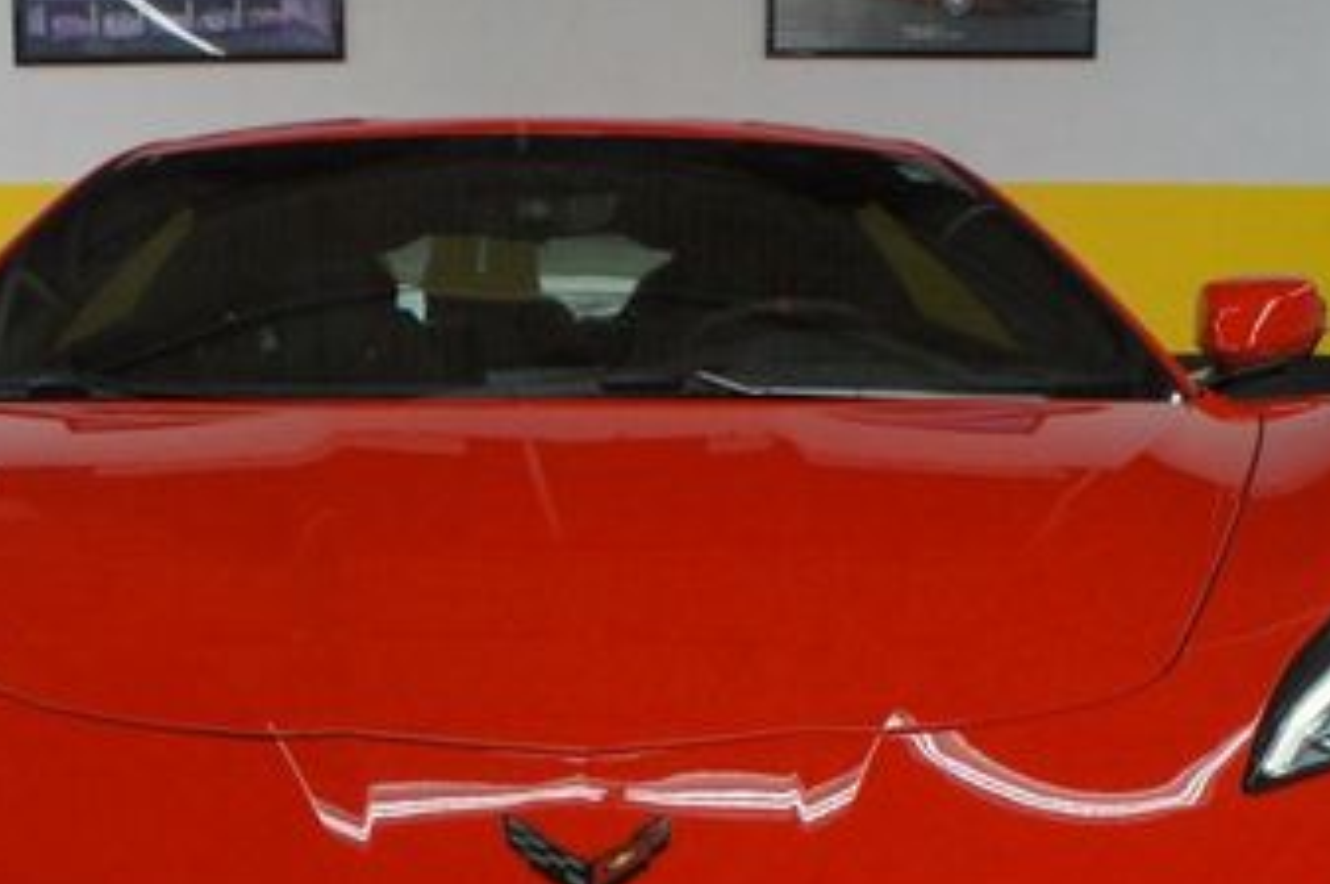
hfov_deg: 35.0
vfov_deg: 23.2
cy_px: 766
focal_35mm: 57
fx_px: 2104
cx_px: 545
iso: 3200
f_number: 8
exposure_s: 1/160
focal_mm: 20
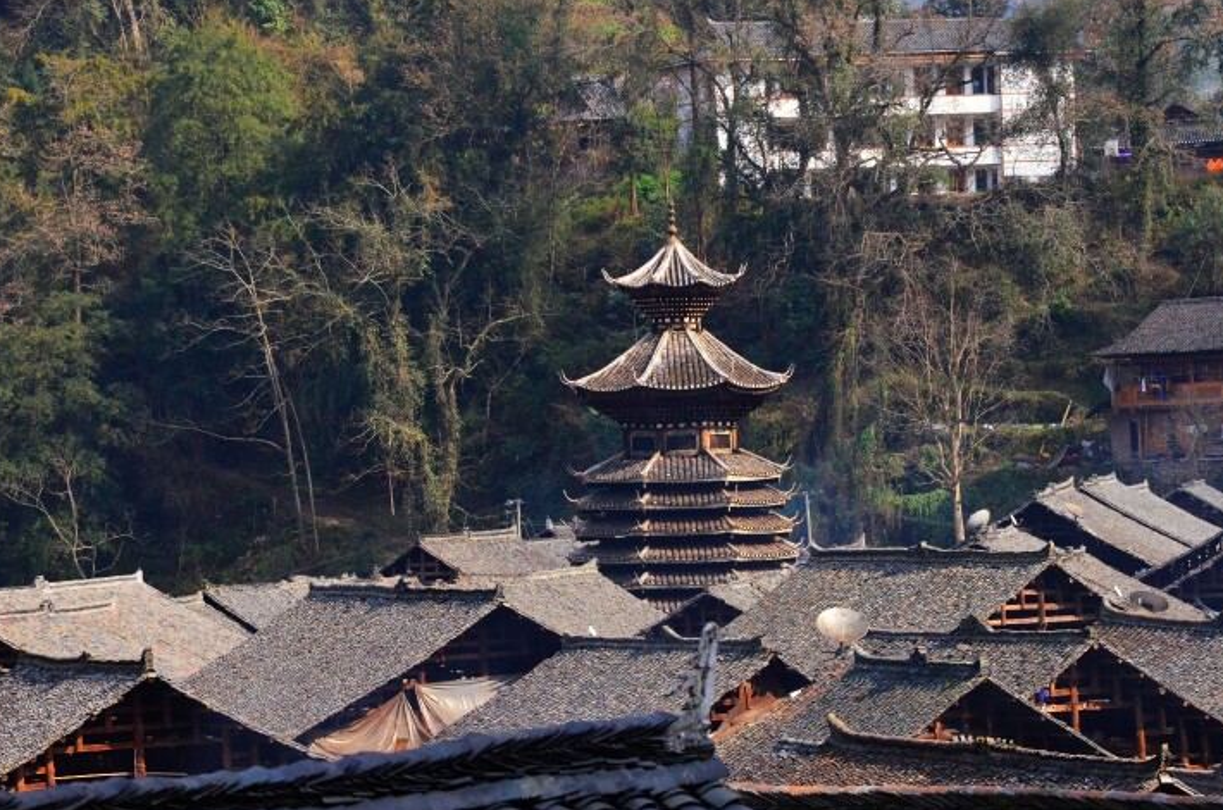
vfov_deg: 7.7
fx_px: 6019
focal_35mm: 178
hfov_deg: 11.6
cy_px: 393
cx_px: 670
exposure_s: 1/1600
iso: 2000
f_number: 10
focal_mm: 105
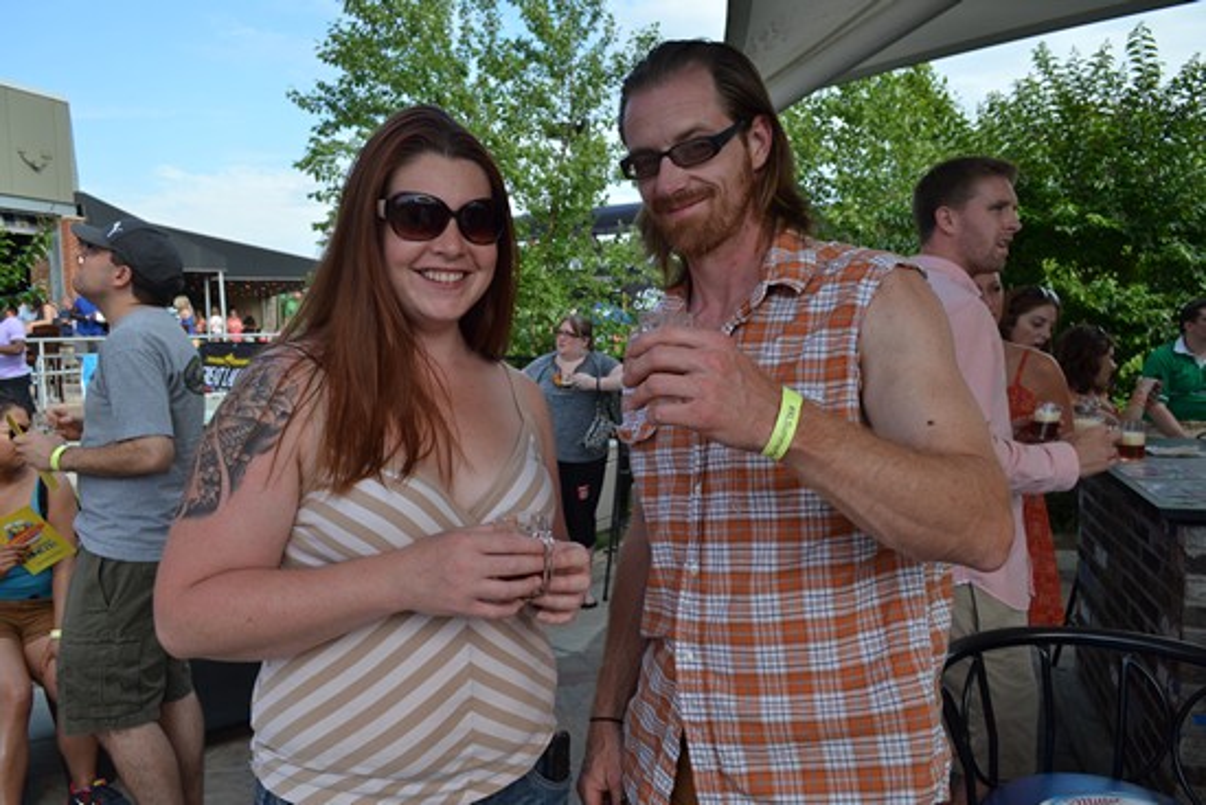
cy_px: 402
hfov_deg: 67.4
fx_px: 905
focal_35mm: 27
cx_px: 603
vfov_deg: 48.0
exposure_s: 1/125
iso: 125
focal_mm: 18
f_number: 5.6
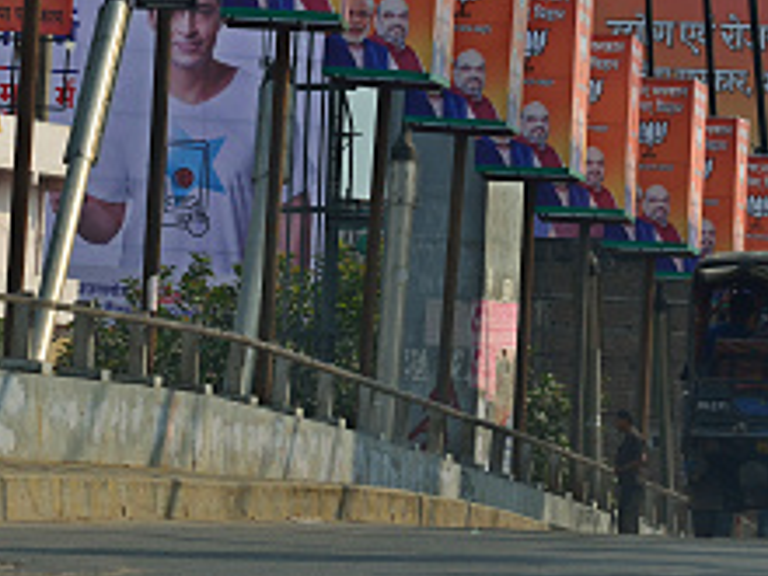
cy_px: -49
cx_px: 112
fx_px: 7765
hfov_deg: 5.7
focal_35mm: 350
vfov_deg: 4.2
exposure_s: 1/1000
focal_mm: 135
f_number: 13
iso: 800
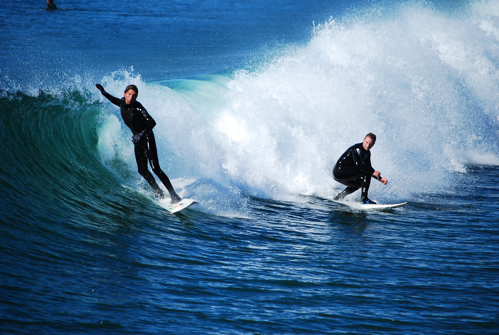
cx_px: 250
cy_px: 168
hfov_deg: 8.3
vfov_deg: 5.6
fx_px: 3438
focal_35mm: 248
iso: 200
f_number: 5.6
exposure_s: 1/1250
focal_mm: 165
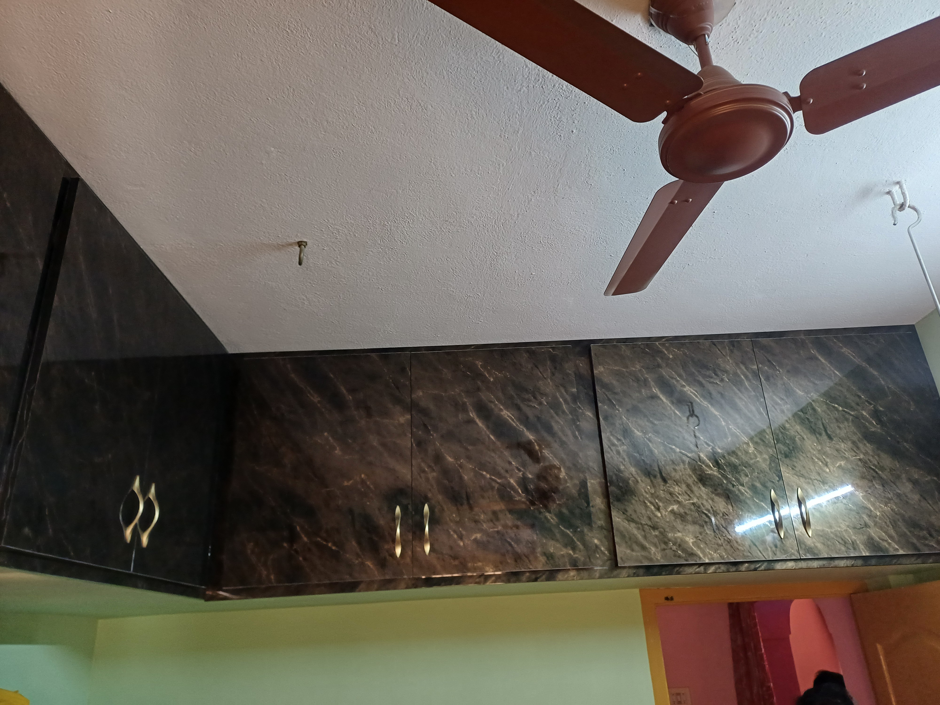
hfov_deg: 69.4
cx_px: 470
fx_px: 679
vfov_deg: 54.9
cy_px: 352
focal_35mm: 25
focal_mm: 4.65
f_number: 1.8
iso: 320
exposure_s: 1/33
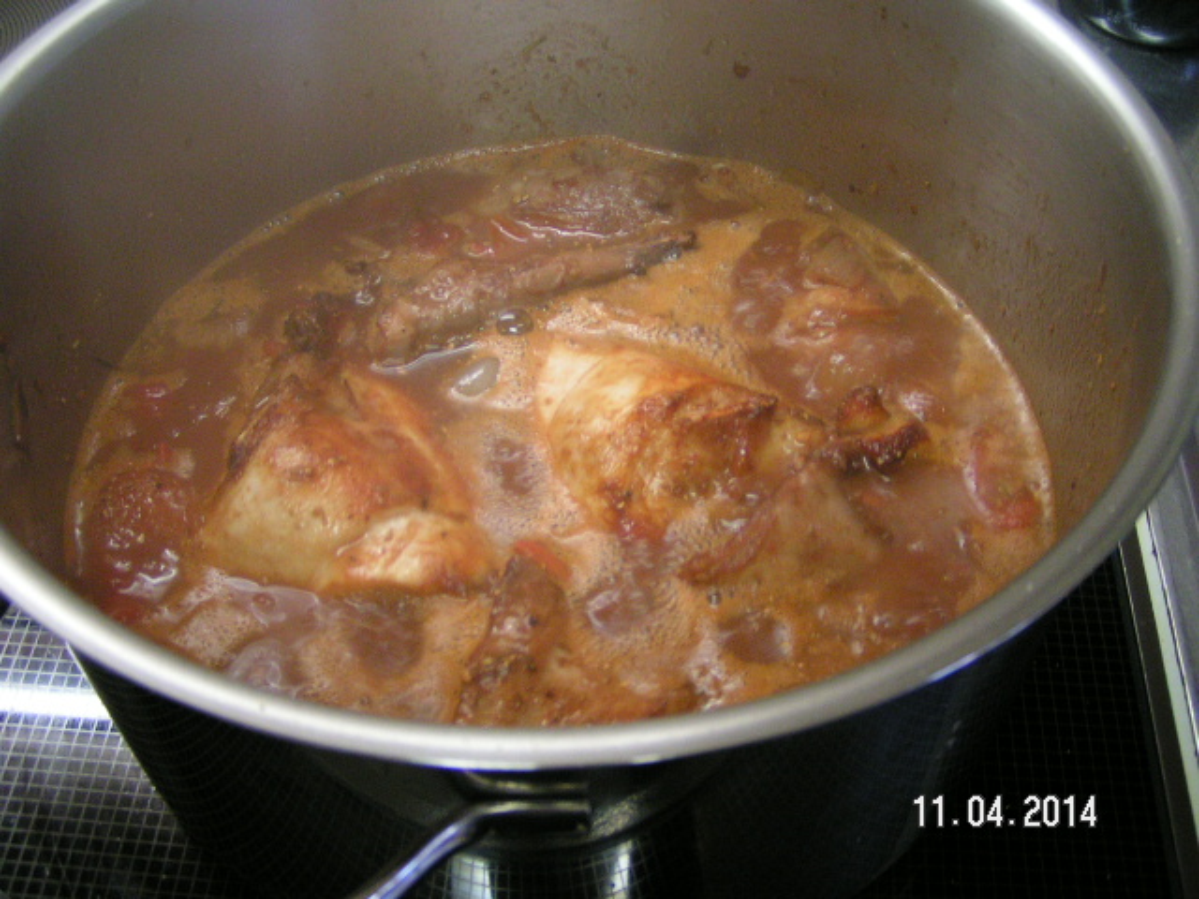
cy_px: 450
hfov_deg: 49.0
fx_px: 1316
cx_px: 600
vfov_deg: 37.7
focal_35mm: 38
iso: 200
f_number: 2.8
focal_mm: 5.8
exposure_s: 1/13
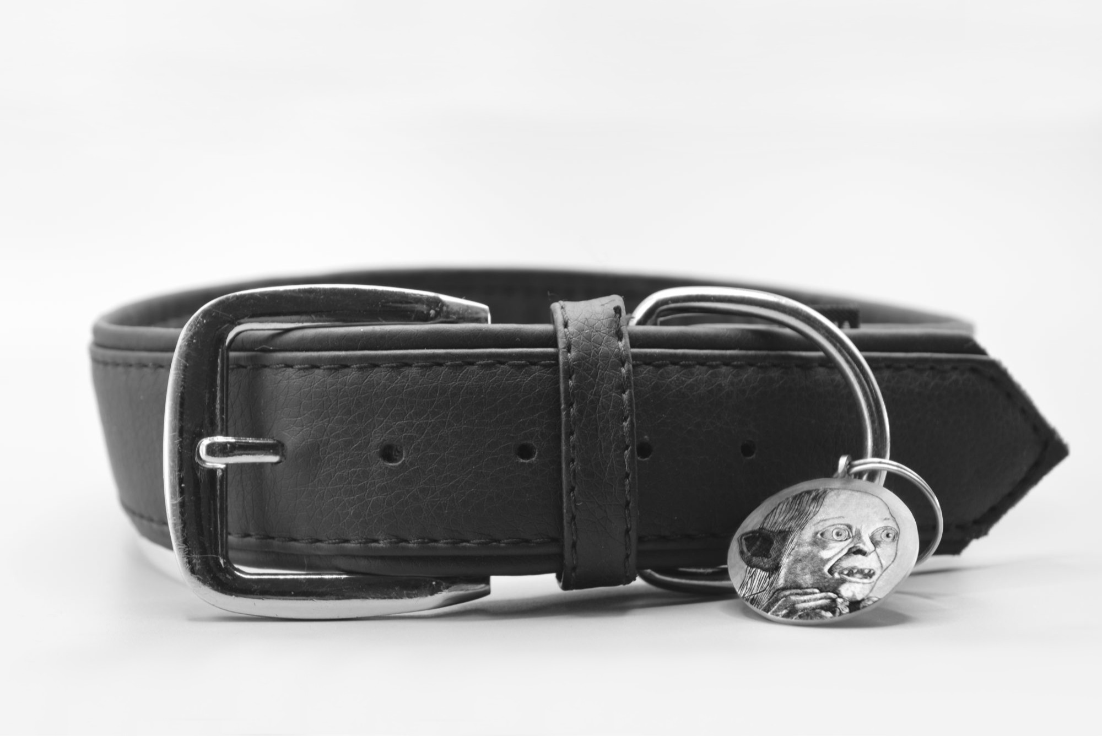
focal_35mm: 158
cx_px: 551
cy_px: 368
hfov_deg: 13.0
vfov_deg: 8.7
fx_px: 4824
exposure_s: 1/160
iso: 100
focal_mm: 105
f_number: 10
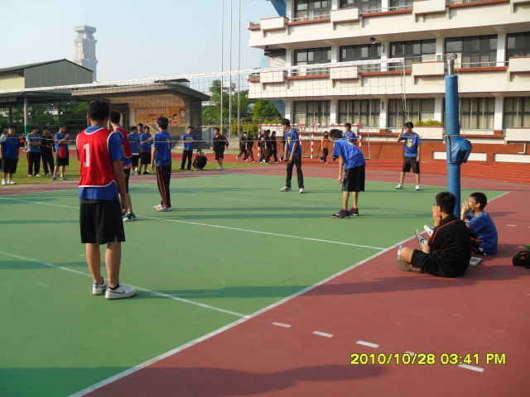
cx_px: 265
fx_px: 536
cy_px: 198
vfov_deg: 40.7
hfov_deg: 52.6
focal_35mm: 35
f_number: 8.9
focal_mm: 6.2
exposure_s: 1/125
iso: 100
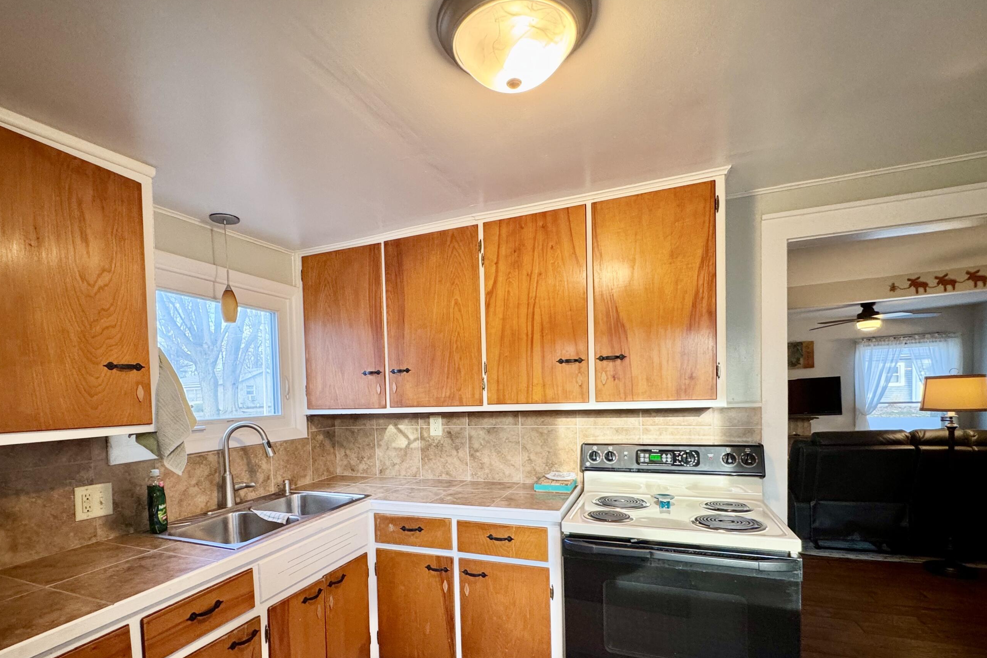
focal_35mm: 17
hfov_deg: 93.2
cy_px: 415
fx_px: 466
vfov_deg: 69.2
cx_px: 464
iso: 250
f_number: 2.2
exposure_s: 1/60
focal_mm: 2.22
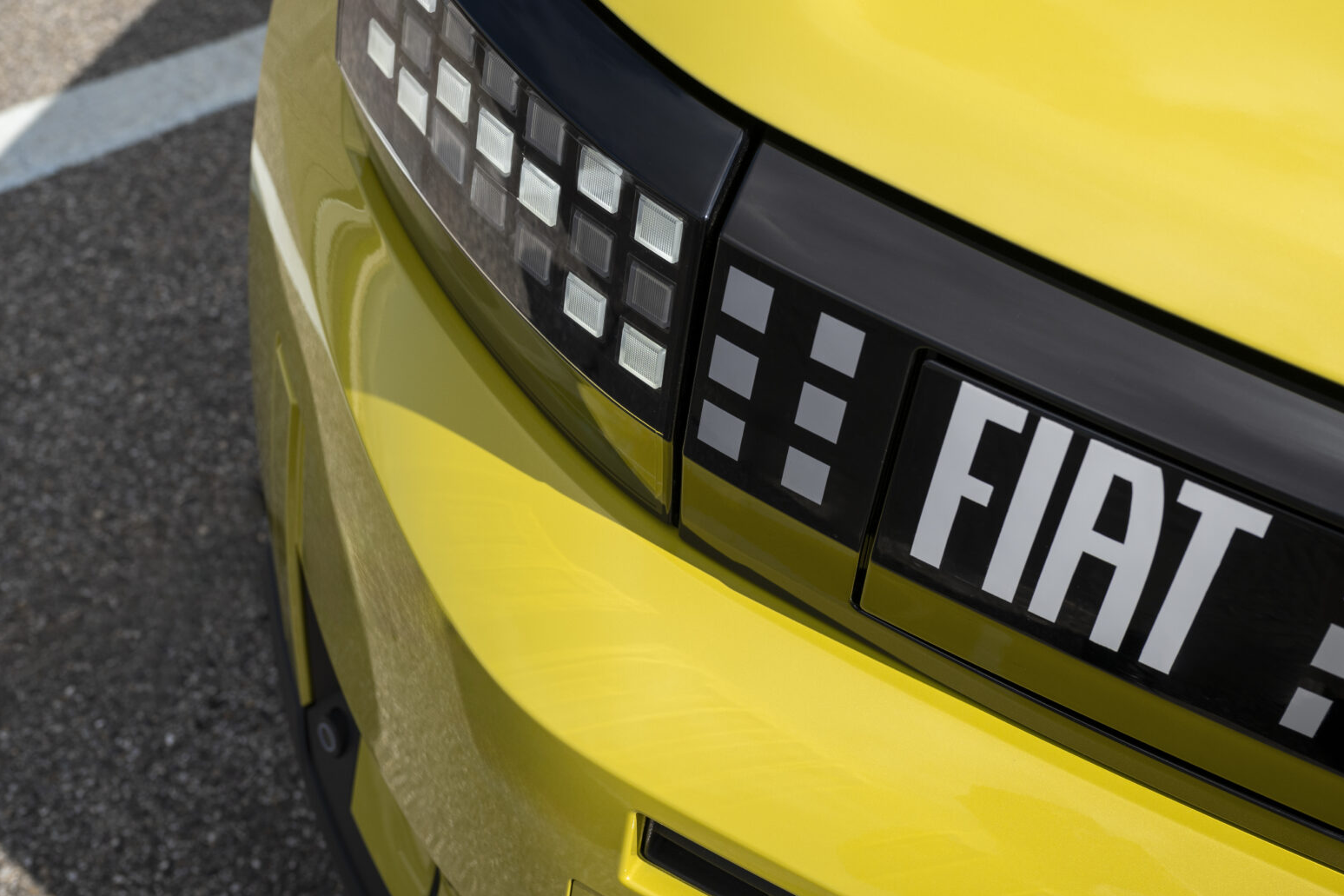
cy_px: 366
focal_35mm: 49
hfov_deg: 40.5
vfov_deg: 27.6
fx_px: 1823
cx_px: 699
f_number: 4.5
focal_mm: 29.5
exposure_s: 1/1000
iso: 100
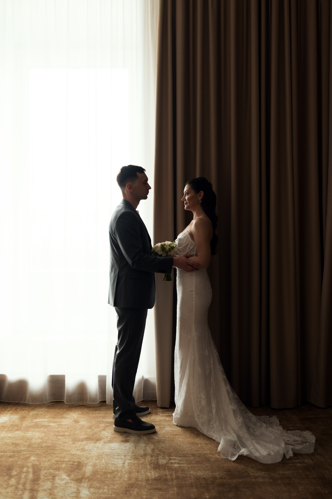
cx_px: 166
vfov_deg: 54.5
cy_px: 250
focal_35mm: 35
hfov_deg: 37.8
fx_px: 485
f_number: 1.4
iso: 200
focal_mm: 35
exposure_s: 1/640
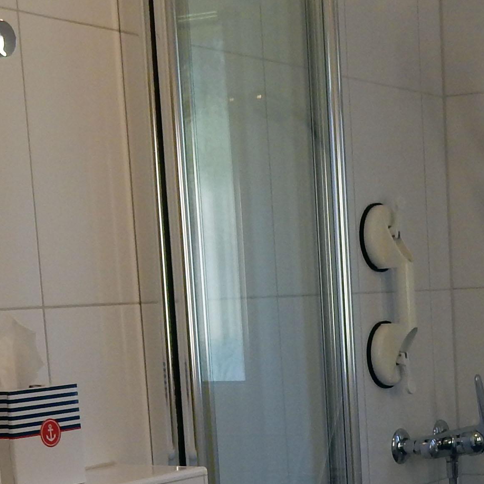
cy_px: 507
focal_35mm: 88
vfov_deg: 19.1
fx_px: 1392
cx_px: 474
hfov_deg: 19.2
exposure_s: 1/30
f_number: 3.7
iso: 180
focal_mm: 4.5
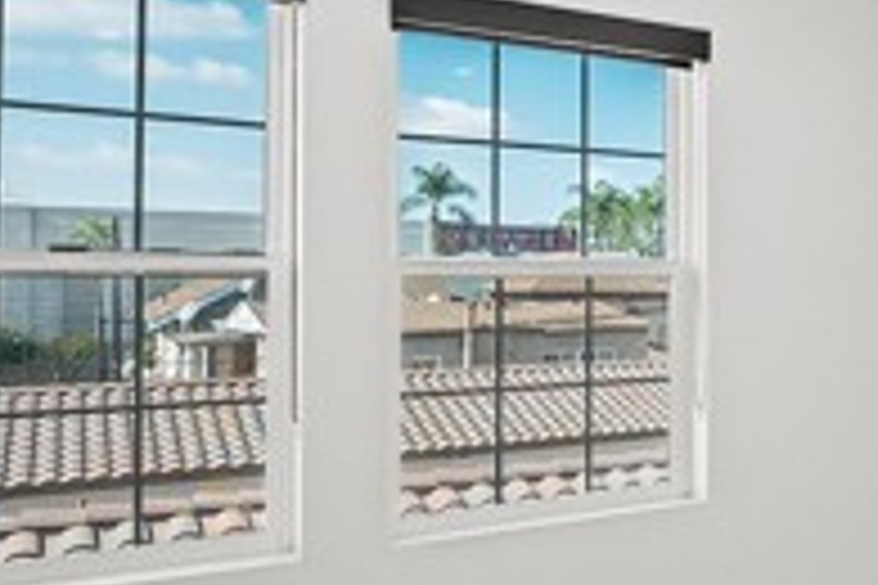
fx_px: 1122
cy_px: 270
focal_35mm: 46
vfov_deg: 29.2
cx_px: 1013
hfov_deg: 35.2
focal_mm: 14
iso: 640
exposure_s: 1/800
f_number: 4
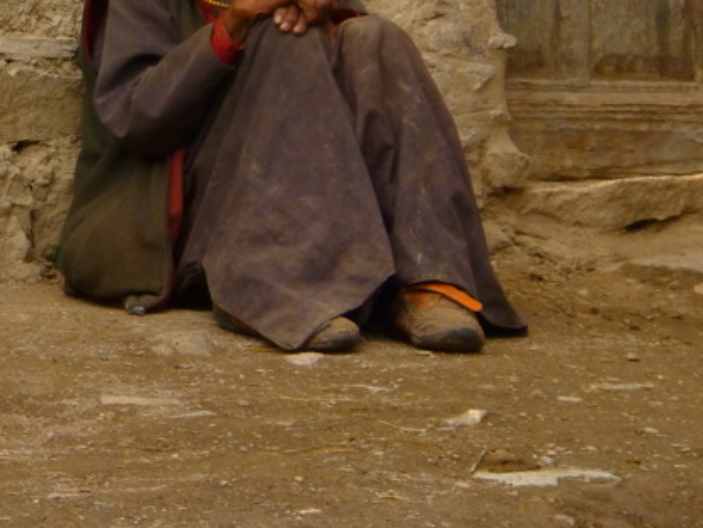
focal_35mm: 263
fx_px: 5343
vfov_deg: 5.6
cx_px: -129
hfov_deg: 7.5
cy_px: -124
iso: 160
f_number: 5.9
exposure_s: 1/125
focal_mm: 18.9
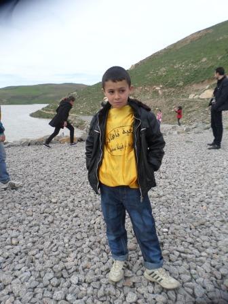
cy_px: 152
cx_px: 114
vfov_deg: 69.4
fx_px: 220
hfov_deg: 54.9
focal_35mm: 25
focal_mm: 4.5
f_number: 2.5
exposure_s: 1/350
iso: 80
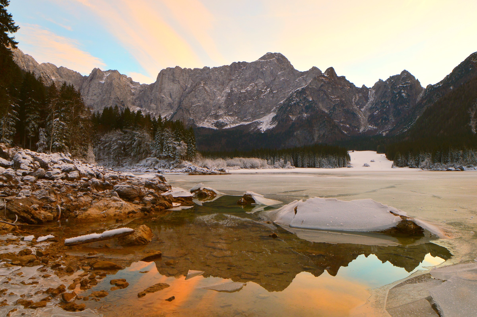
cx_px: 238
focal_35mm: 21
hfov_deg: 81.3
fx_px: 278
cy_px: 158
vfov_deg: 59.4
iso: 200
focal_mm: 14
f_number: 8
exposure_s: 1/15
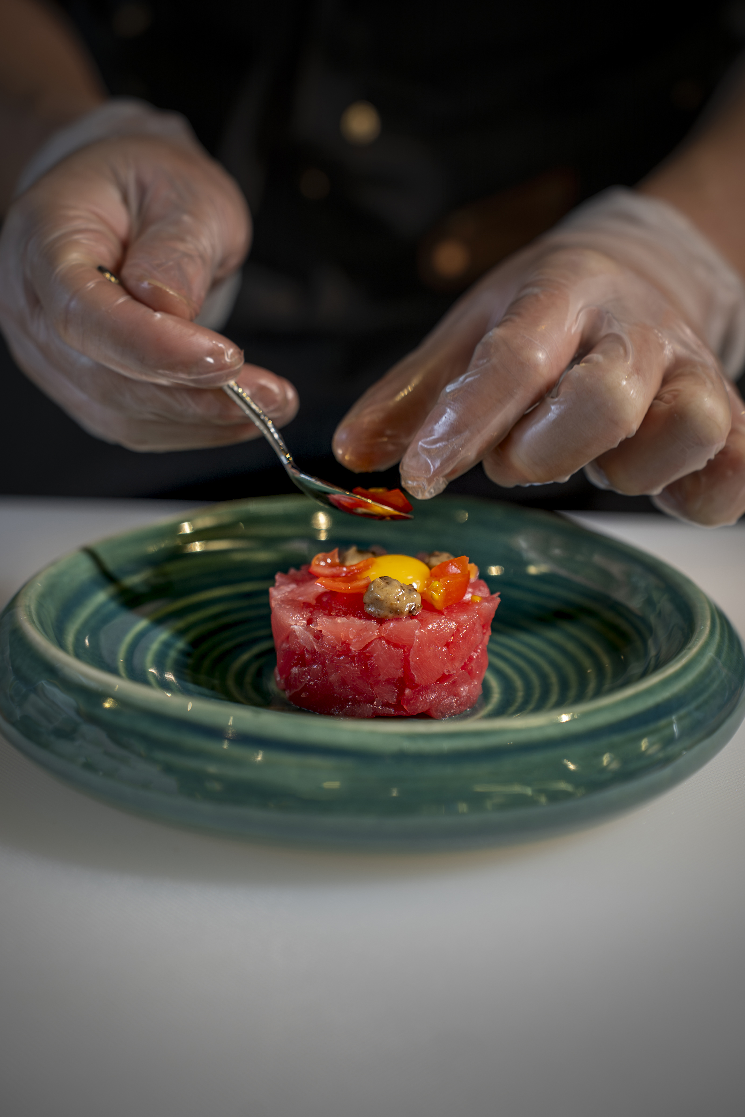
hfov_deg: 23.4
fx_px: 1800
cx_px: 374
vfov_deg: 34.5
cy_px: 560
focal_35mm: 58
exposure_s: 1/200
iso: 500
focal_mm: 57
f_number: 3.2
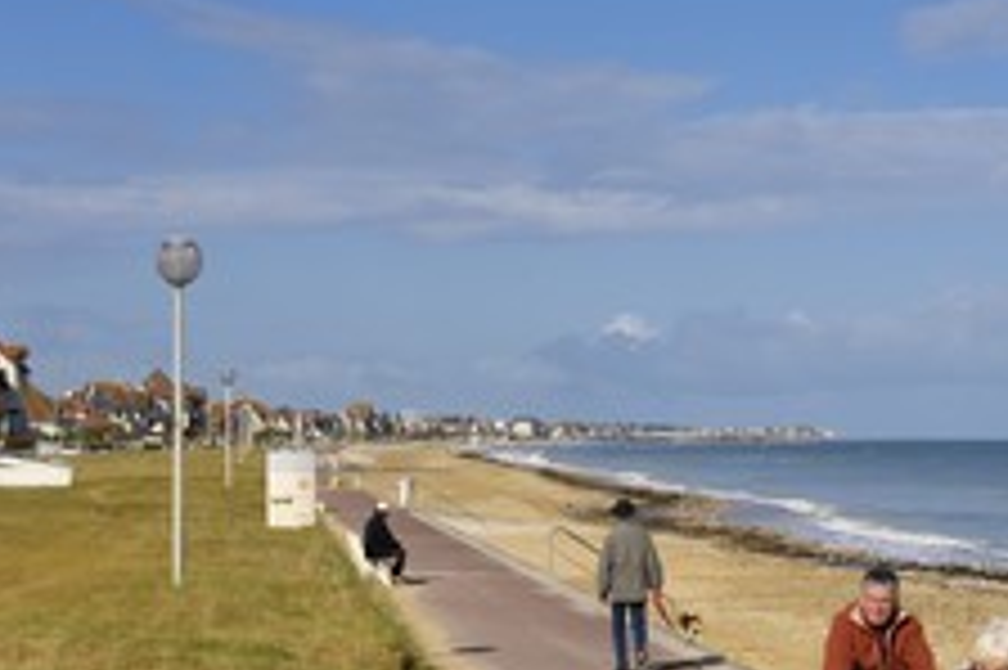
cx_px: 713
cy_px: 589
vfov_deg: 12.7
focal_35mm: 107
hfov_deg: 19.0
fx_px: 2994
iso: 100
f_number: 11
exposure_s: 1/160
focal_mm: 38
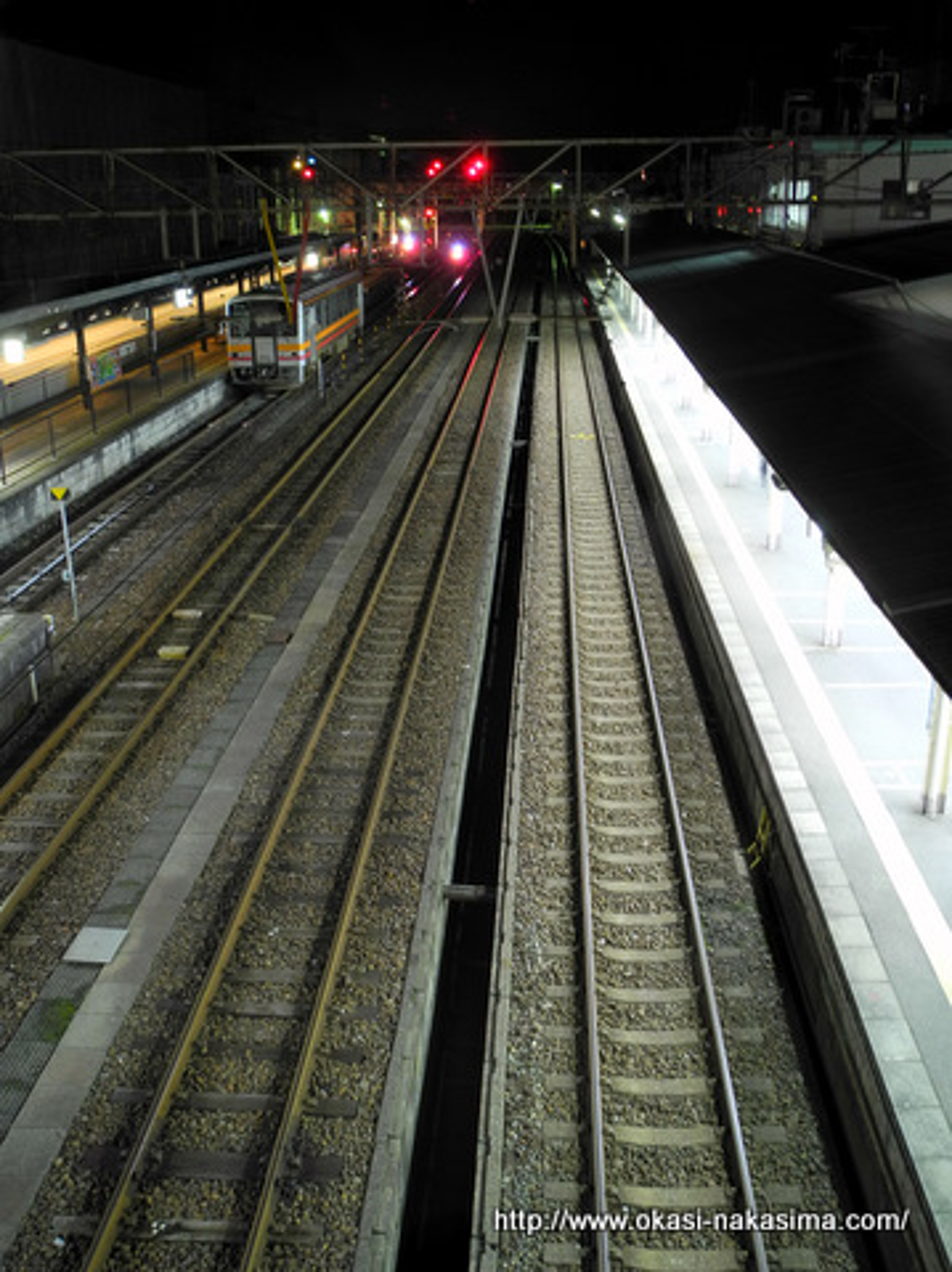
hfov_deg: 46.7
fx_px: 1102
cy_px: 636
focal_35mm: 30
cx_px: 476
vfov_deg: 60.0
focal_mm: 6.4
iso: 100
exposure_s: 1.41
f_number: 2.8
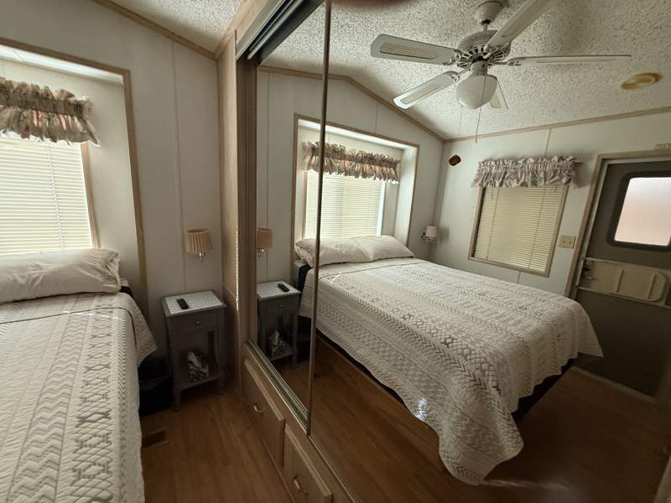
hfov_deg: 102.1
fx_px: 271
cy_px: 252
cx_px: 336
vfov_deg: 85.7
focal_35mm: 14
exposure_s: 1/60
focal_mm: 2.22
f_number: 2.2
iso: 320
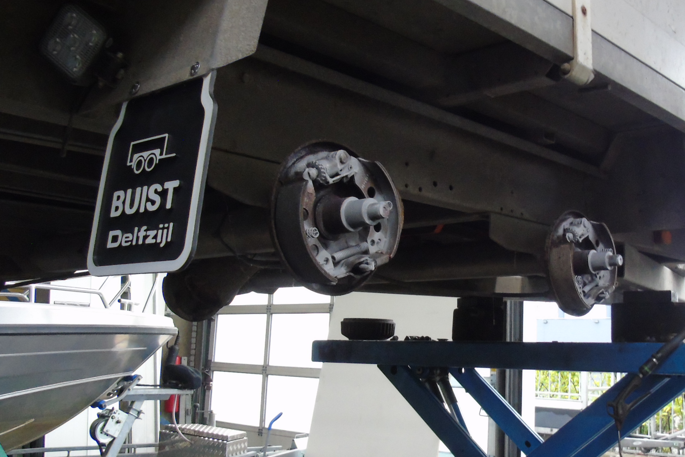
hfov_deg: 46.8
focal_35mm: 41
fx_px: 780
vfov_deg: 32.6
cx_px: 446
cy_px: 227
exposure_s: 1/20
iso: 400
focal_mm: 4.4
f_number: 3.4
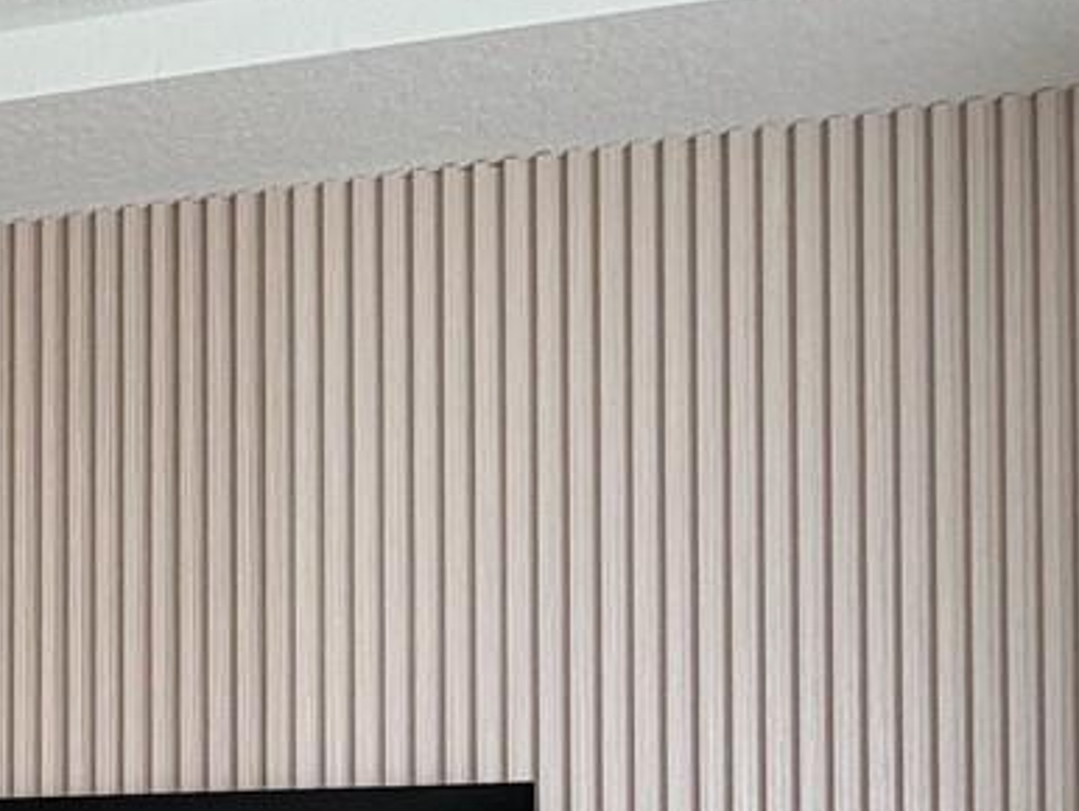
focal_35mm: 58
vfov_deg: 22.7
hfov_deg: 28.6
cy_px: 1032
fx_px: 1809
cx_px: -232
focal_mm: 2.22
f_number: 2.2
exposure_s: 1/121
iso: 125
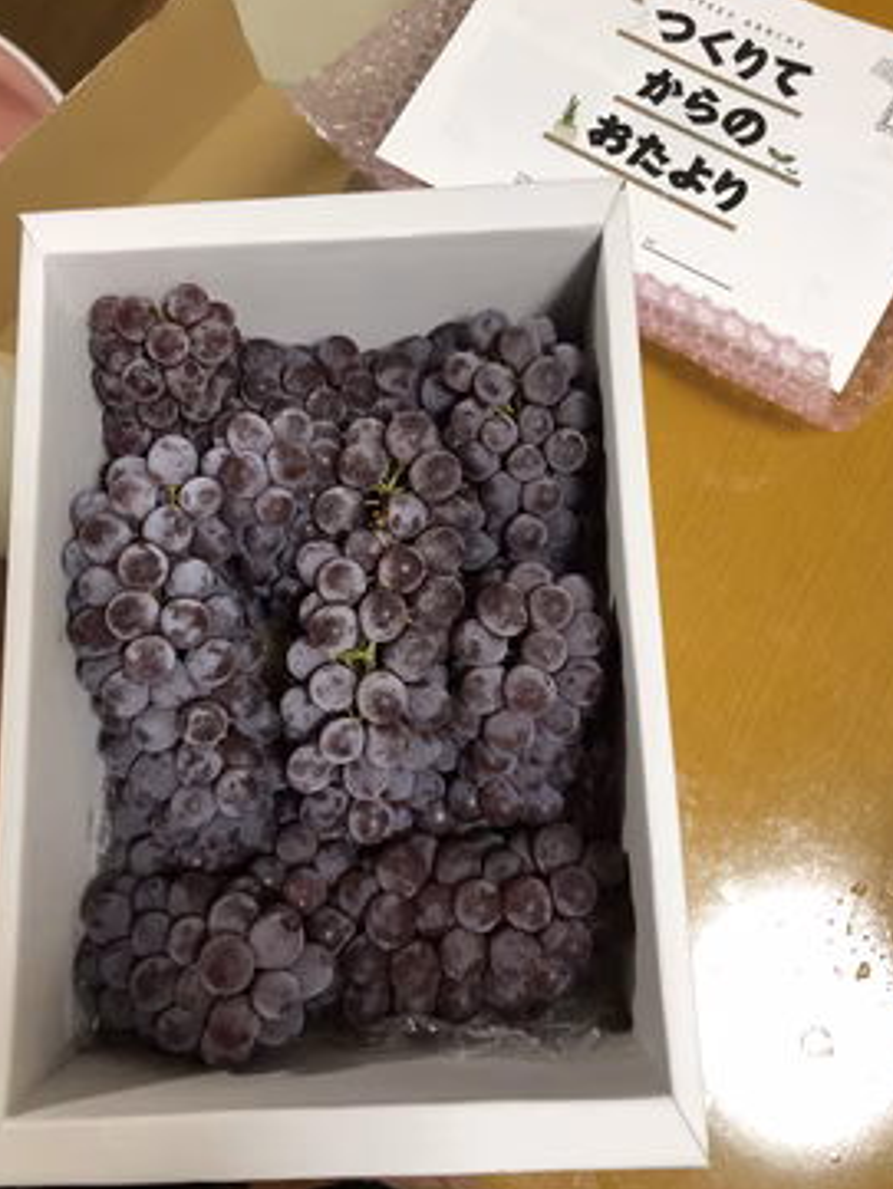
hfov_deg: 45.5
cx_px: 432
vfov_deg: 58.3
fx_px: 1066
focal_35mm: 31
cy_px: 563
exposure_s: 1/18
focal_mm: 4
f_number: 1.8
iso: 40
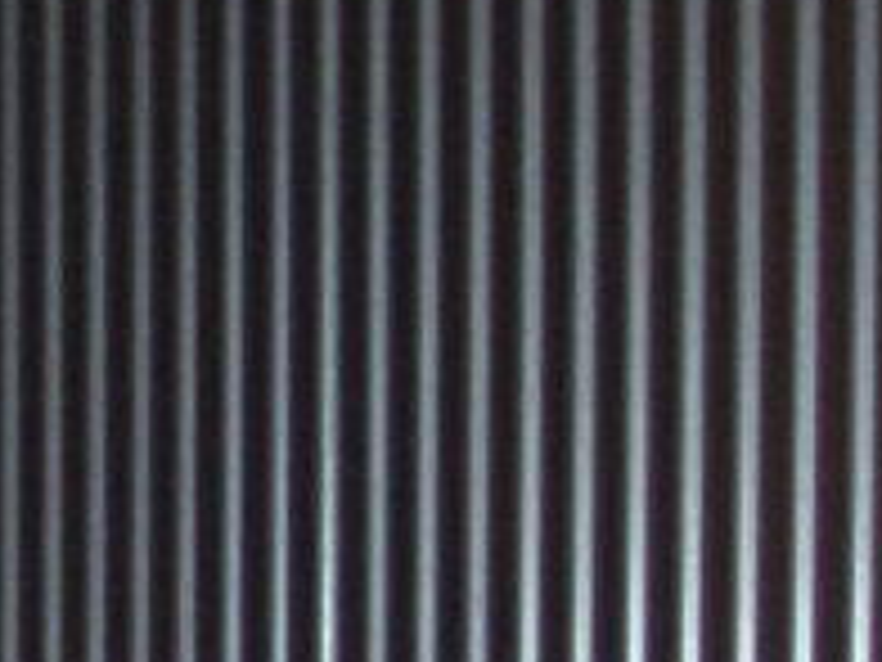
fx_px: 5070
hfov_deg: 9.5
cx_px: -598
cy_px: 1338
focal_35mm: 199
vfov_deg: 7.2
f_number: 3.2
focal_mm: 6.3
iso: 147
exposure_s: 1/60.1
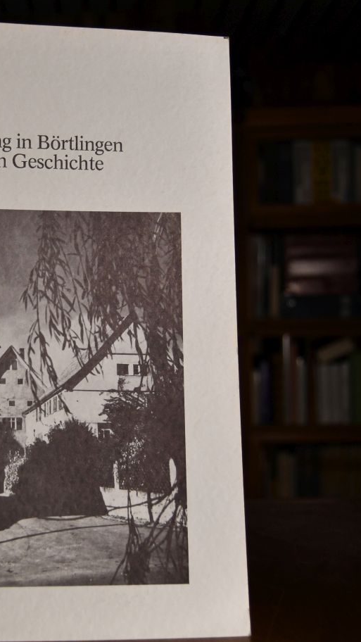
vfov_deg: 45.5
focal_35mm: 45
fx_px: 766
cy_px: 326
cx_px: 23
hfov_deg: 25.5
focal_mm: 19
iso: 800
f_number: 3.5
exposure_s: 1/125
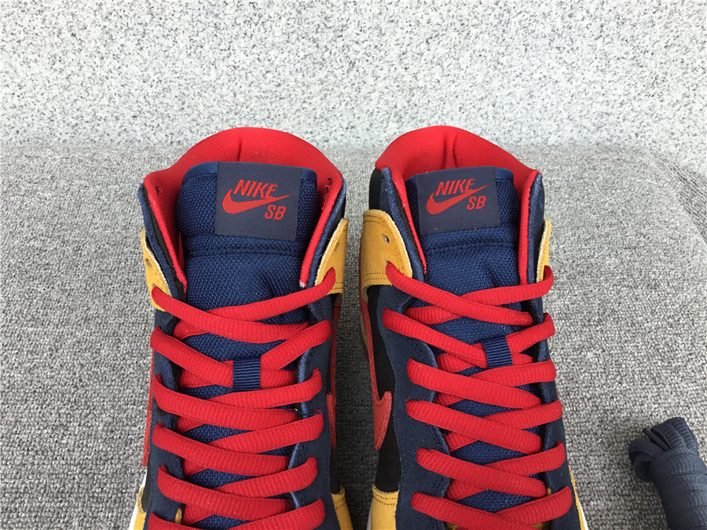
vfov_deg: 45.4
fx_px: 633
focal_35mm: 31
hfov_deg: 58.4
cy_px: 265
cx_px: 354
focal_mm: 3.3
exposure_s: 1/192
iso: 25
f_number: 2.4
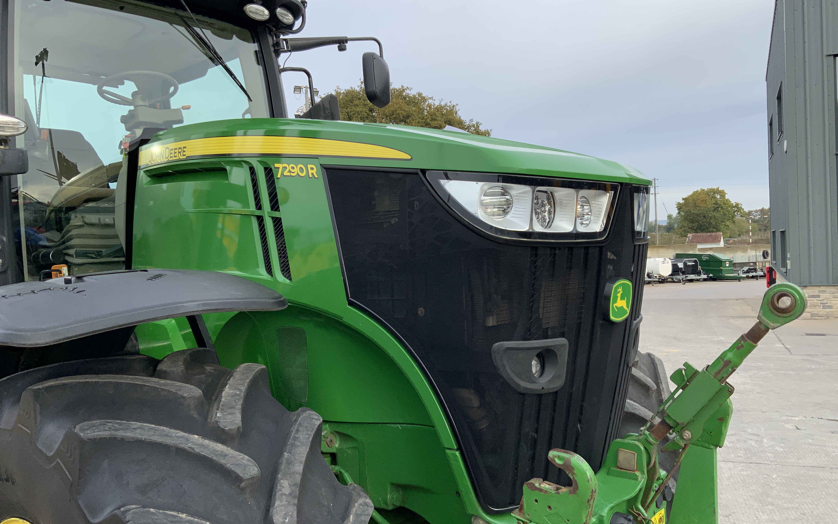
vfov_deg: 40.6
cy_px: 261
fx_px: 708
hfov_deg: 61.2
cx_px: 422
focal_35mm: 31
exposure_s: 1/620
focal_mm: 3
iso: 16
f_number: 1.8
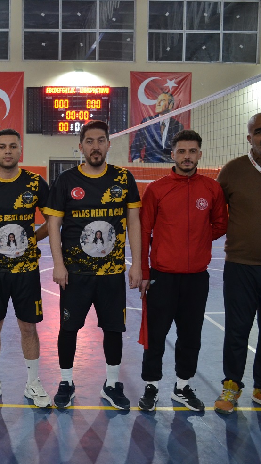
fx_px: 529
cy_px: 233
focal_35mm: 43
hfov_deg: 25.7
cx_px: -24
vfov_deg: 47.3
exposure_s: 1/30
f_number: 3.5
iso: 800
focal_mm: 18
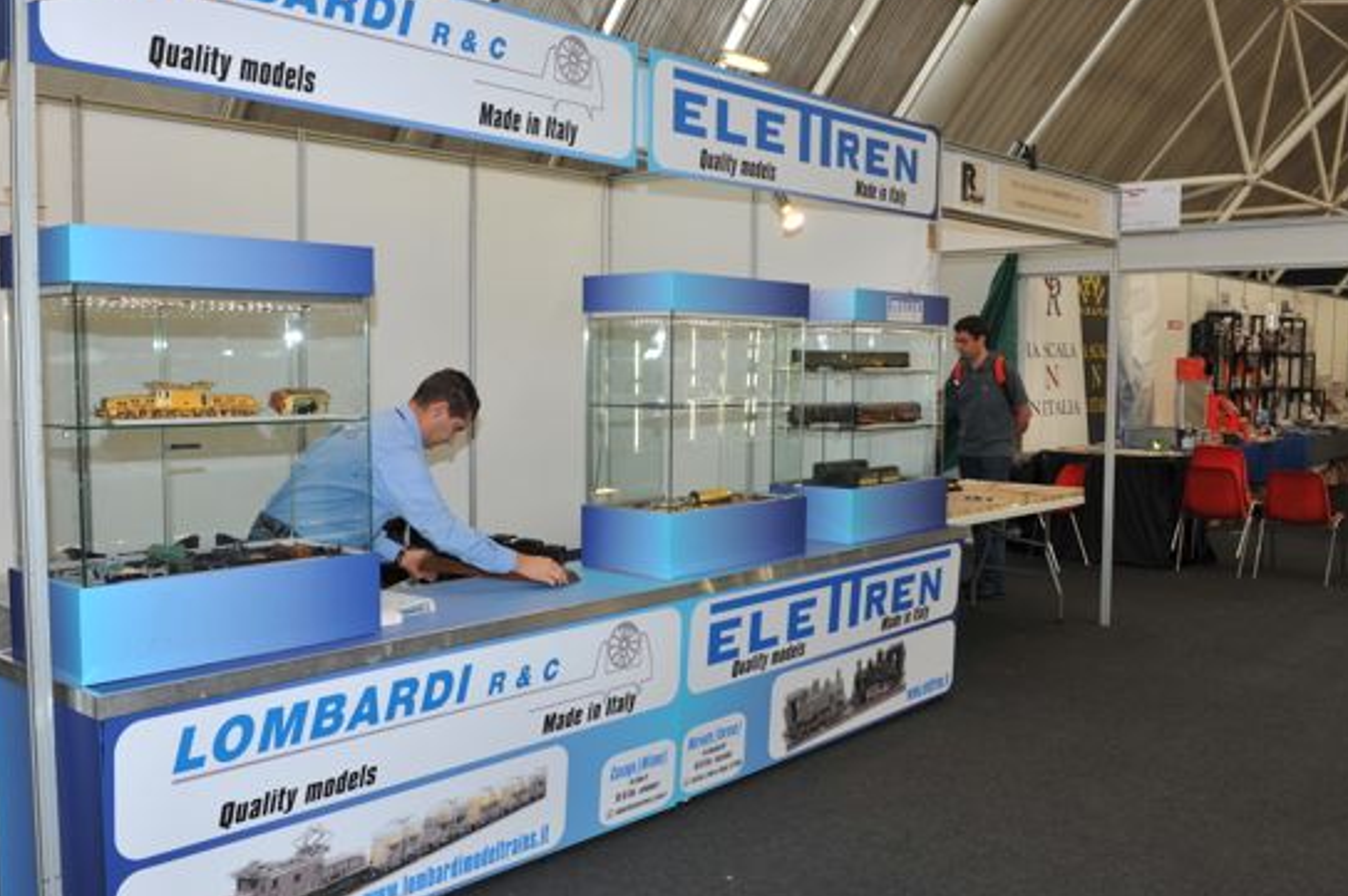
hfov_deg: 57.2
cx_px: 608
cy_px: 452
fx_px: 1235
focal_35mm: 33
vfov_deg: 39.9
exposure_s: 1/50
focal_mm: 28
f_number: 7.1
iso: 400
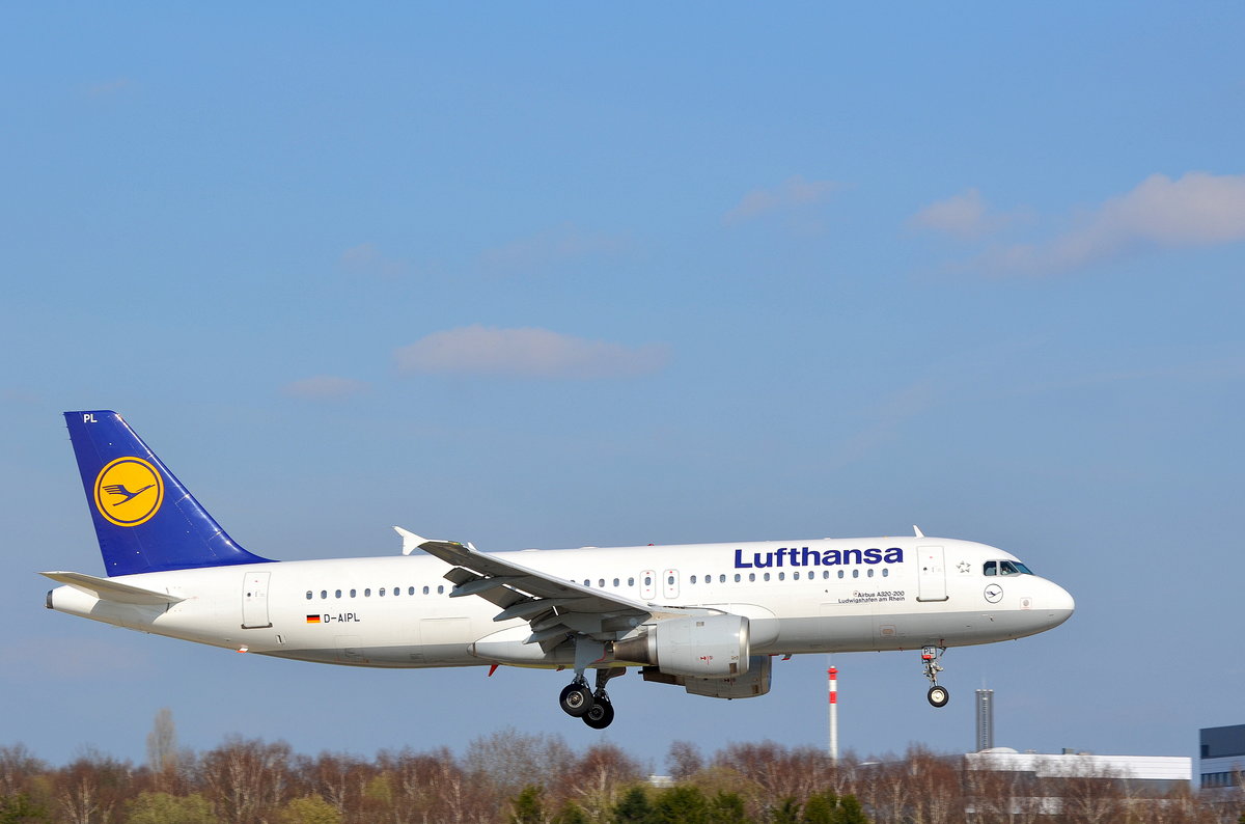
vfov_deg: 9.1
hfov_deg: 13.7
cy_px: 412
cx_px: 622
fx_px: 5175
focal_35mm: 150
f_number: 10
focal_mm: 100
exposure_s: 1/400
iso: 100
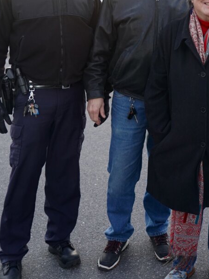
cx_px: 177
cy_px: 43
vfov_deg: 32.5
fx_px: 459
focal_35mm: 57
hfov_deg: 25.1
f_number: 4
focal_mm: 30
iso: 1600
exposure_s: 1/160
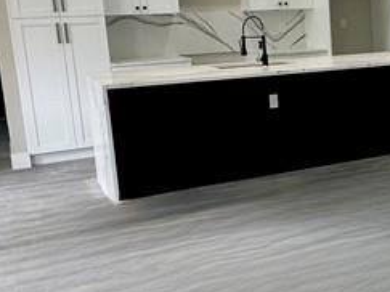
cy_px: 120
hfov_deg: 29.4
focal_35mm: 59
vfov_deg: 24.8
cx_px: 433
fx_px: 664
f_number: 2.2
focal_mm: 2.22
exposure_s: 1/120
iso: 125
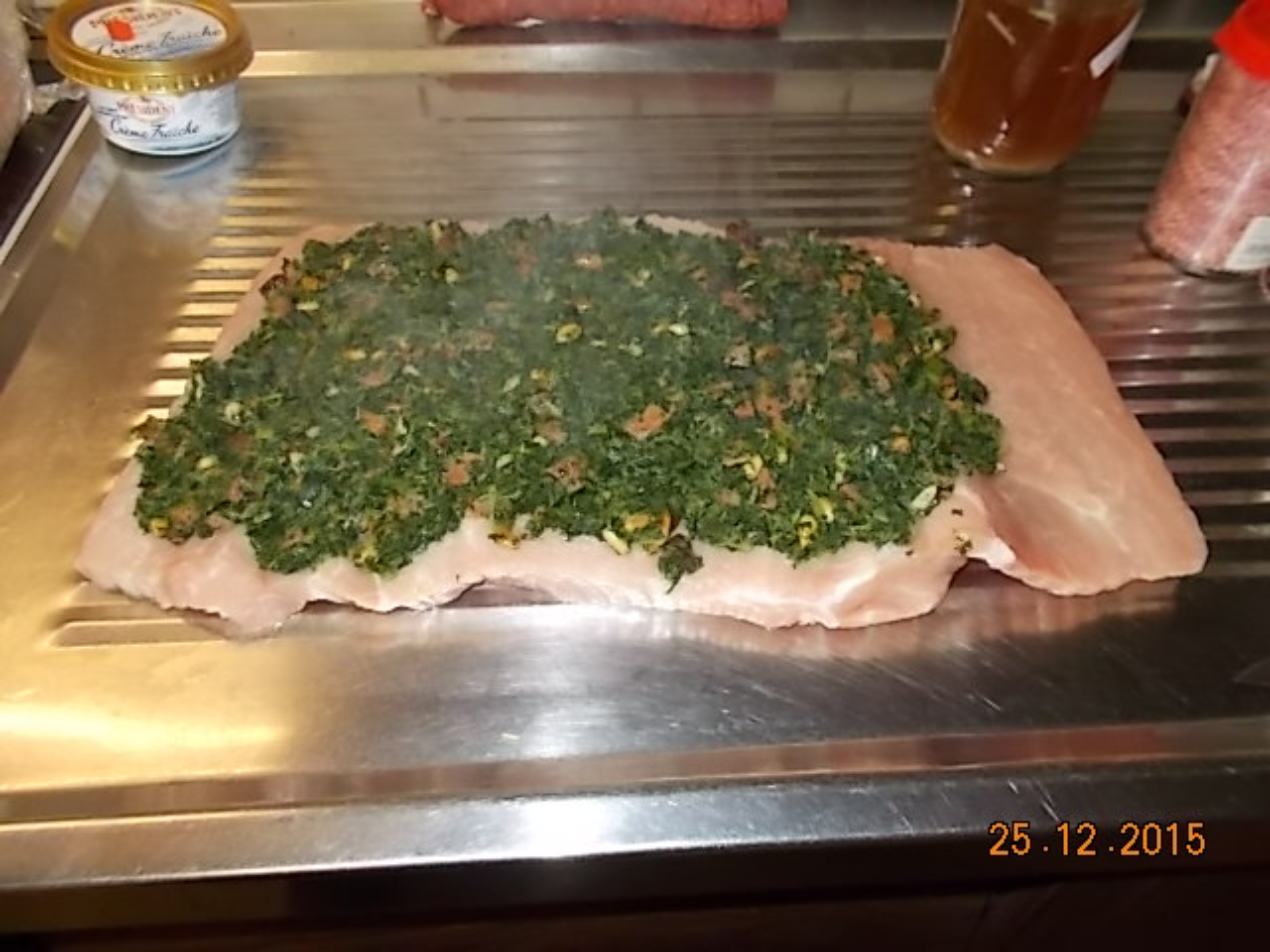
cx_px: 635
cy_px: 476
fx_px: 954
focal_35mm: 26
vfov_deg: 53.1
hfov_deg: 67.3
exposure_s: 1/25
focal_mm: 4.6
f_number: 3.2
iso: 200
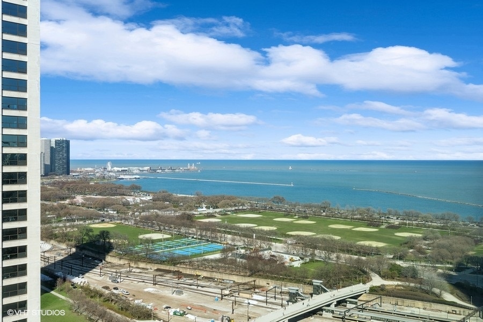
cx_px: 242
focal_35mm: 35
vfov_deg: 37.9
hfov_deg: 54.4
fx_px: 470
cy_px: 161
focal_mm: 35
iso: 320
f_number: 8
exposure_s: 1/800
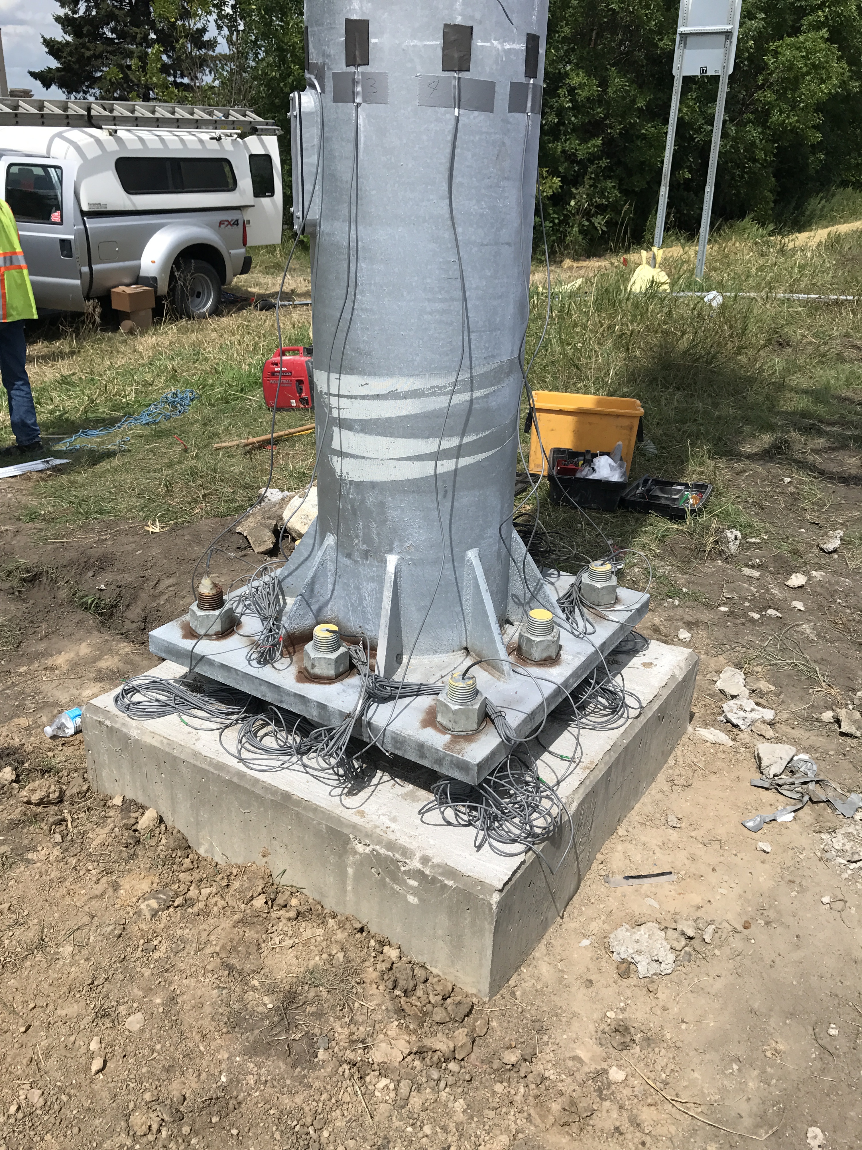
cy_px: 575
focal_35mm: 28
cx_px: 431
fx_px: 930
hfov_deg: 49.7
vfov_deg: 63.4
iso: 20
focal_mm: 3.99
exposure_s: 1/3546
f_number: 1.8
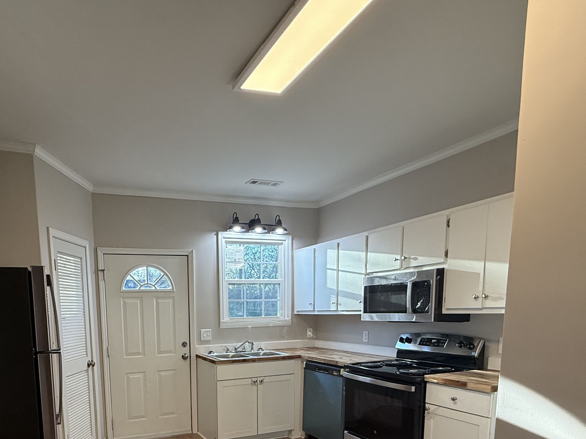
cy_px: 366
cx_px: 199
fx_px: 406
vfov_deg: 52.3
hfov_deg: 69.7
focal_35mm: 24
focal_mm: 2.22
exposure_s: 1/120
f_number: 2.2
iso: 160
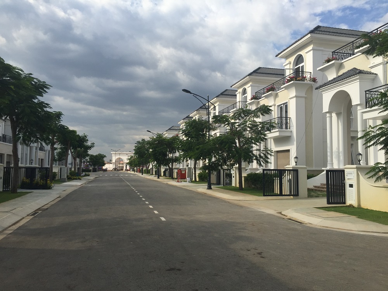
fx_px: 325
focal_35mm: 29
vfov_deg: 48.2
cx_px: 194
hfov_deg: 61.7
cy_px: 146
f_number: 2.2
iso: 32
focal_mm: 4.15
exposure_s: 1/2198
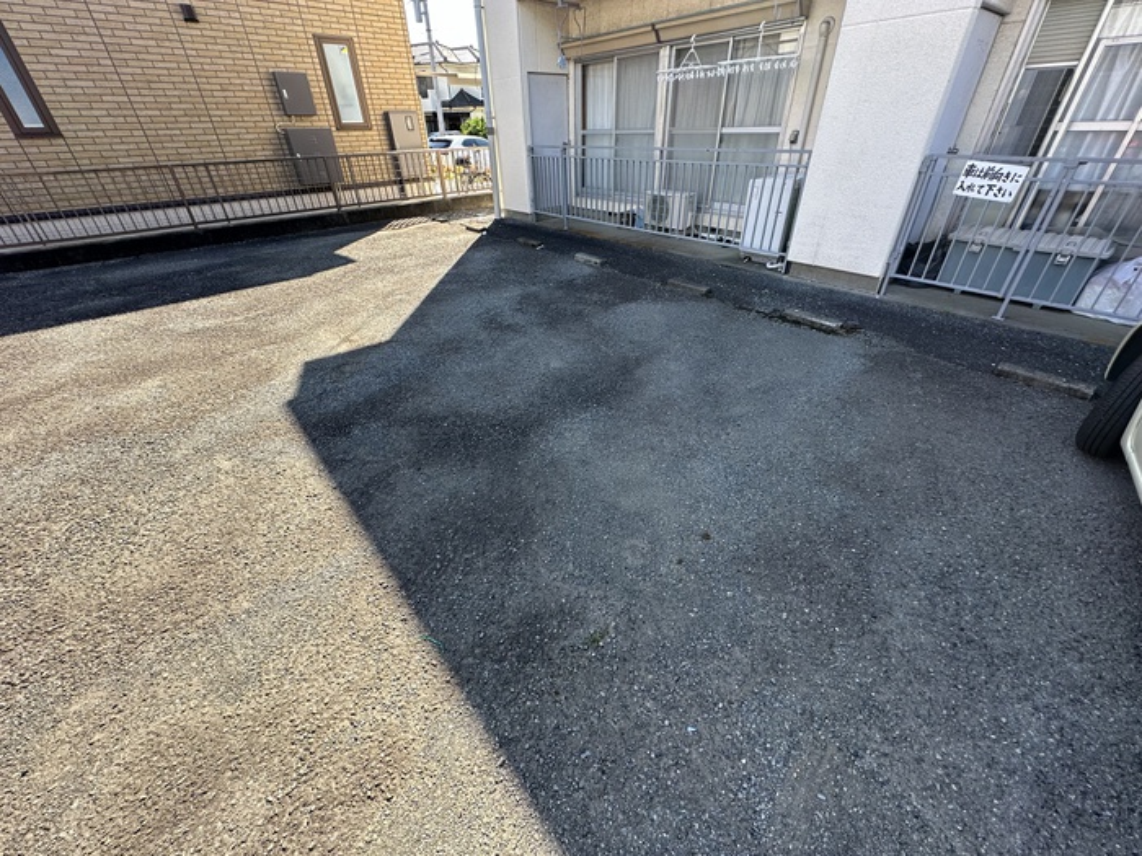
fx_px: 462
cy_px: 428
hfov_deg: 102.1
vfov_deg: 85.7
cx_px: 571
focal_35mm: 14
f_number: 2.2
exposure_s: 1/218
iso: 40
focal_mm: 2.22
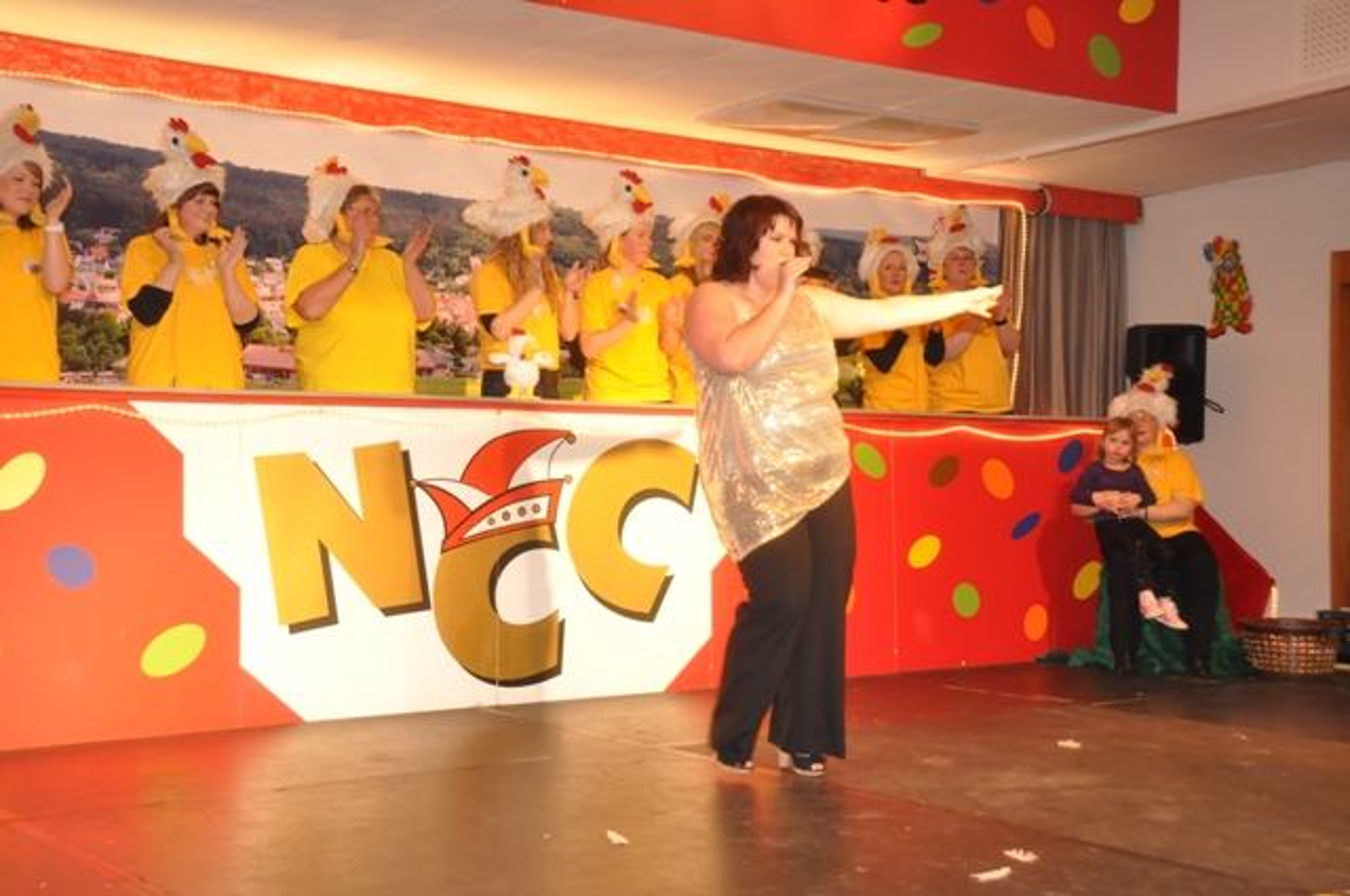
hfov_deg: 41.2
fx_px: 1798
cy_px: 448
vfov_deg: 28.0
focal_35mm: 48
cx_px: 675
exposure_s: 1/60
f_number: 7.1
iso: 1600
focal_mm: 32
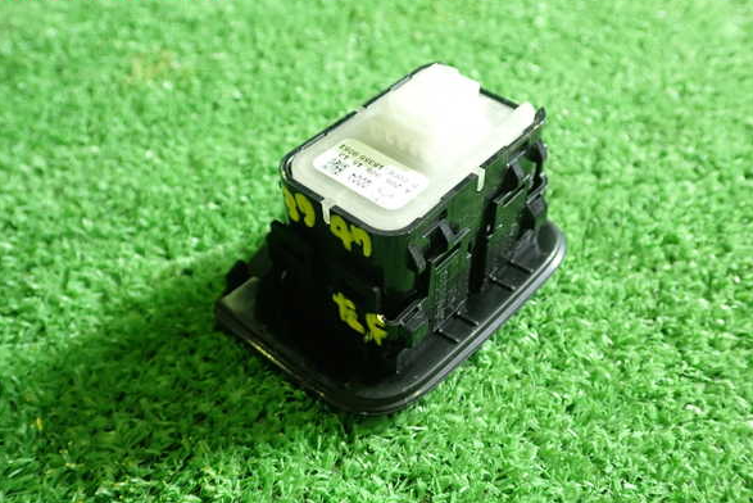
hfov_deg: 55.8
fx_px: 711
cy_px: 259
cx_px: 381
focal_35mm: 34
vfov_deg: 38.9
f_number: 2.4
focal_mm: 5.79
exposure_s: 1/30
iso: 250
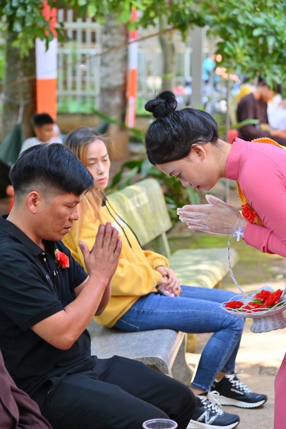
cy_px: 214
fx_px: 1133
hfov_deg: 14.4
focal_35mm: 95
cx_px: 143
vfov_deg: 21.5
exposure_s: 1/125
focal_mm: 95
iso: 160
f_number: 5
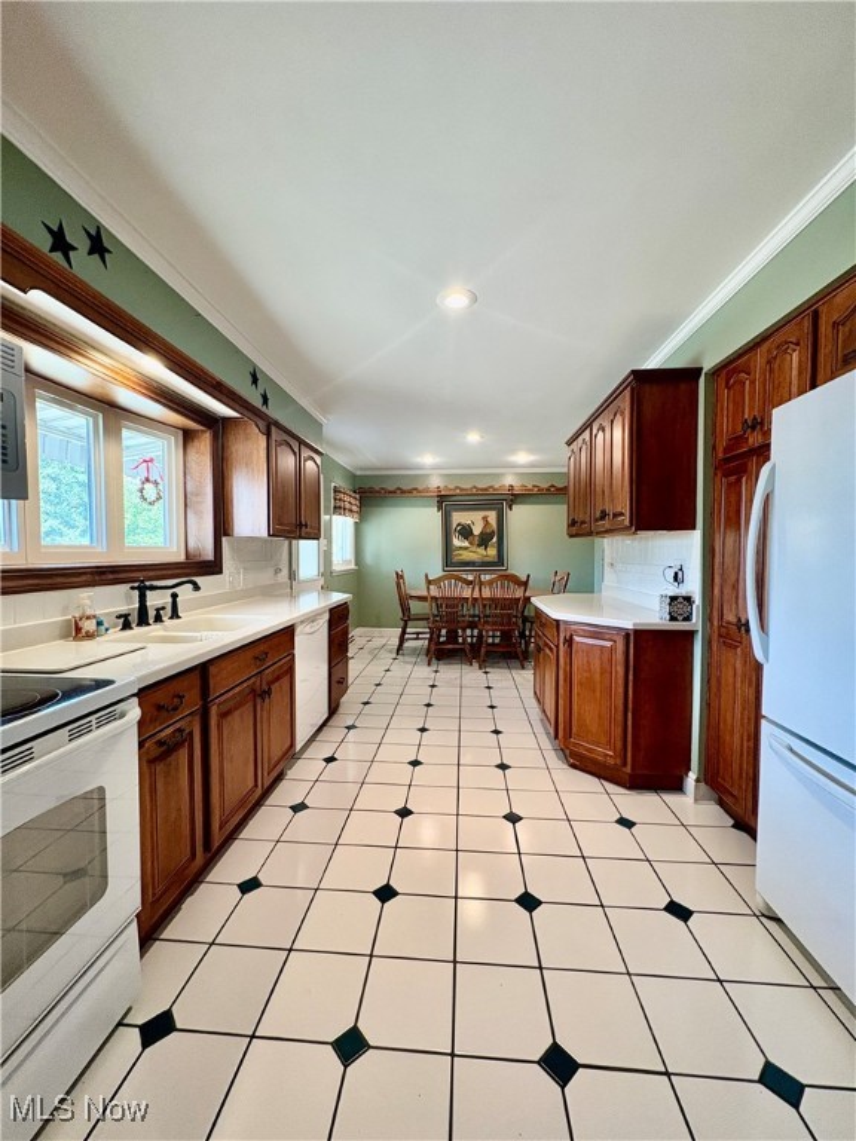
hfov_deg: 85.7
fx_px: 462
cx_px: 428
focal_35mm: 14
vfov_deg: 102.1
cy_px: 570
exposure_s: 1/60
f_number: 2.2
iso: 200
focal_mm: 2.22
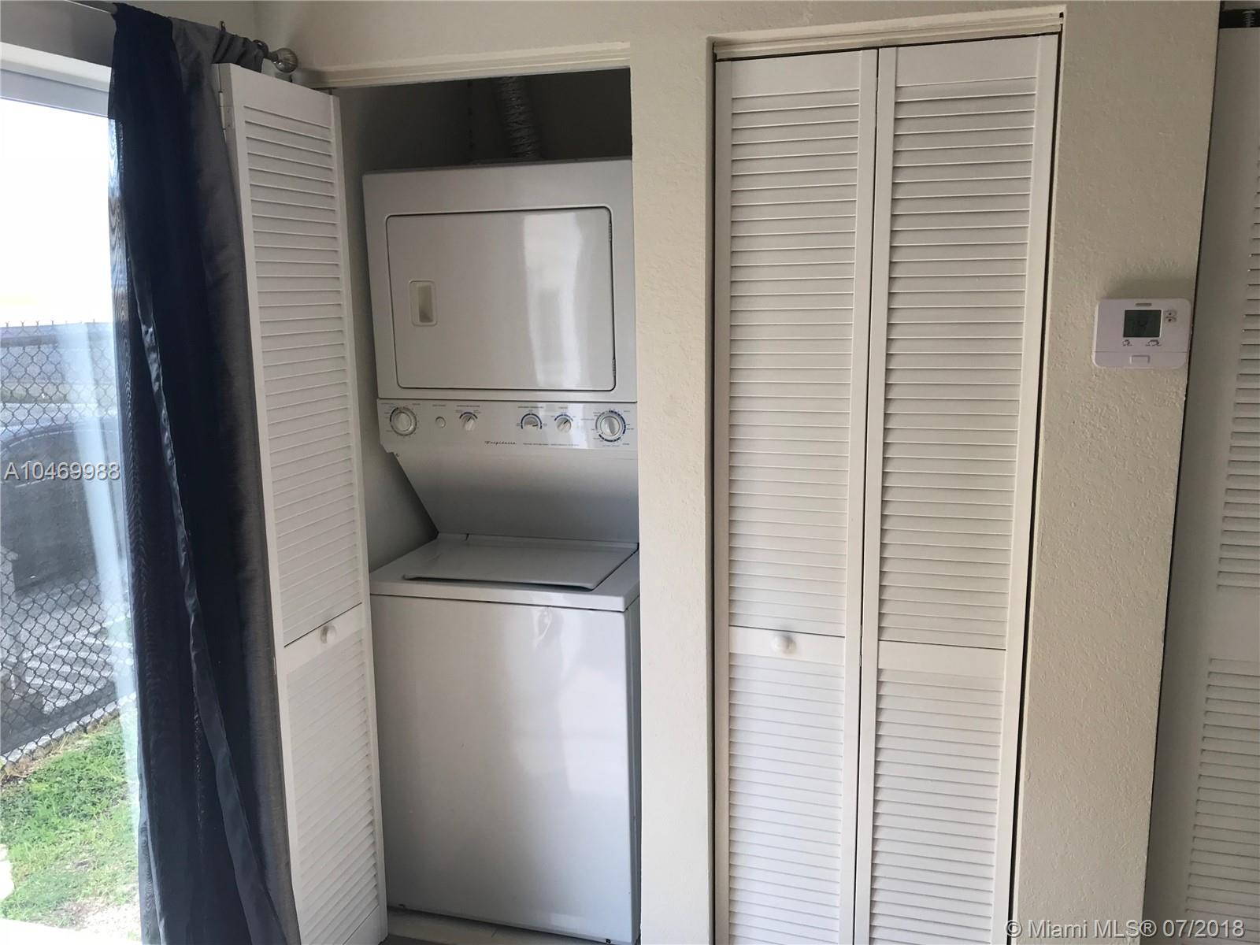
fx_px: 1019
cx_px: 630
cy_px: 472
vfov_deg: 49.7
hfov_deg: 63.4
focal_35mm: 28
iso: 20
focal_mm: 3.99
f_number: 1.8
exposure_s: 1/120
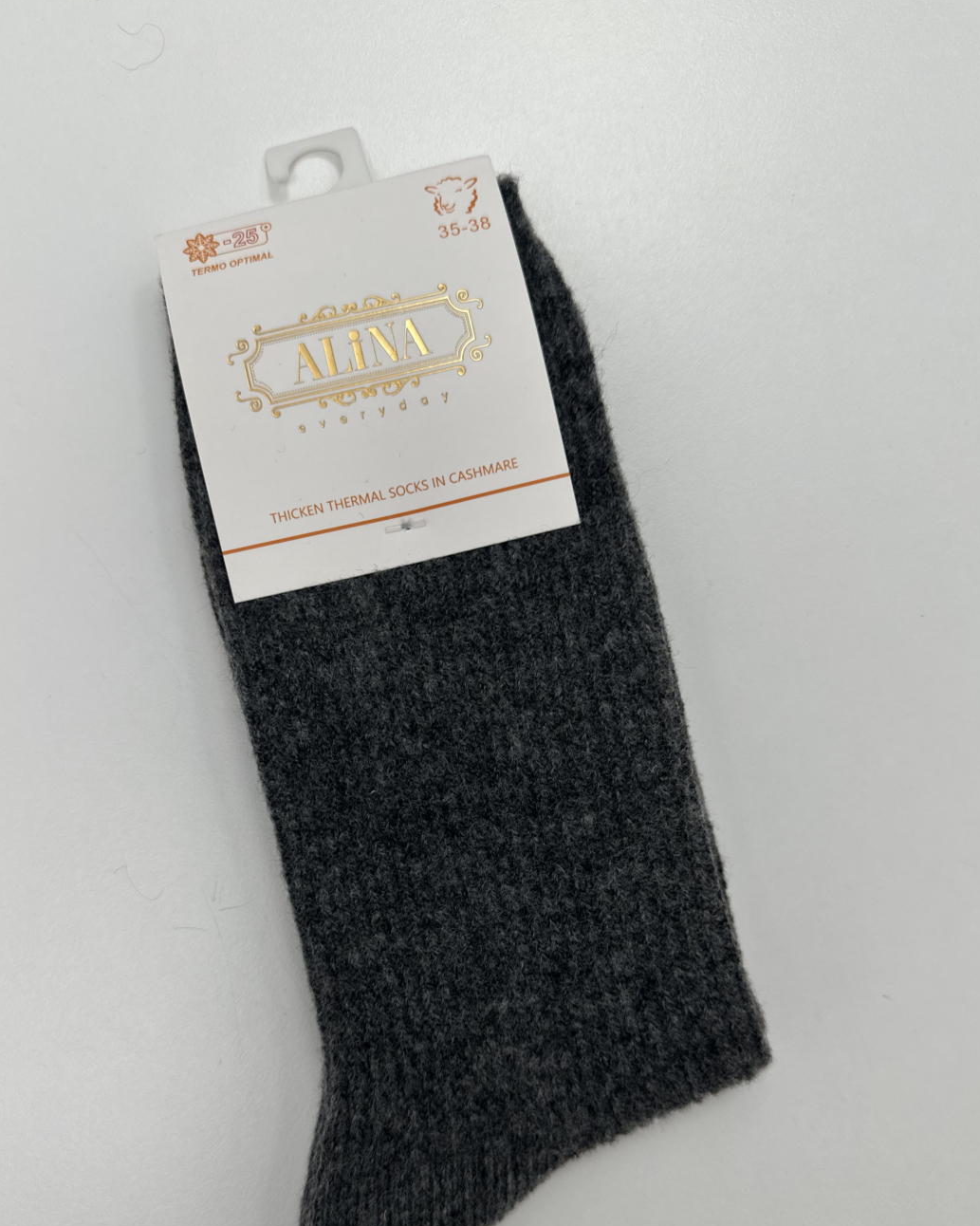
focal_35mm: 29
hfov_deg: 49.9
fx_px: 1052
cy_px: 723
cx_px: 438
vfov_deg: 60.1
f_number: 1.78
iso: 64
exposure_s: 1/206
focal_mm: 6.86
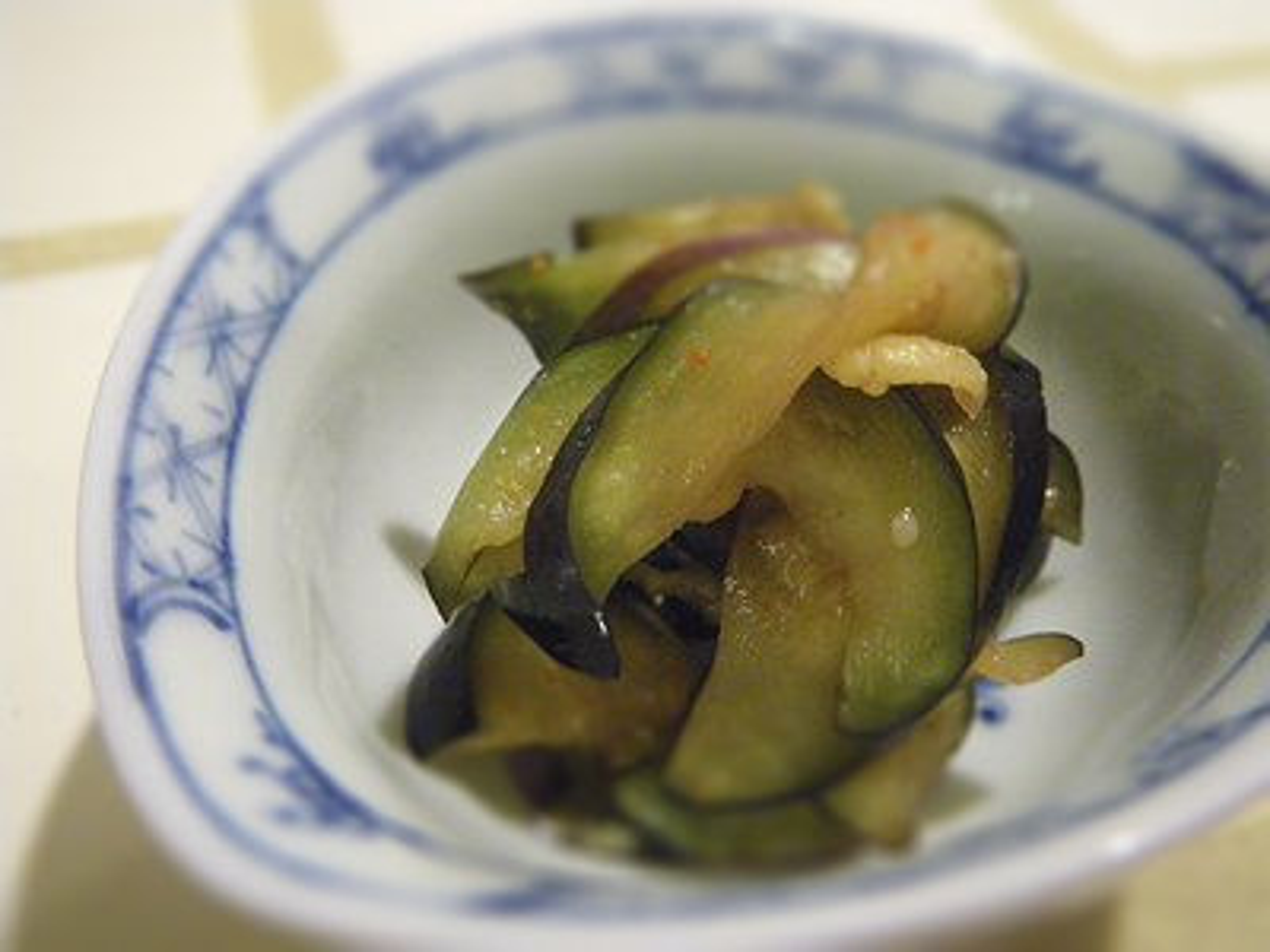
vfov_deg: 41.8
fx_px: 1247
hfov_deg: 54.0
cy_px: 476
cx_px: 635
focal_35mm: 34
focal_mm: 6.1
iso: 800
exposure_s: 1/30
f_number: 3.8
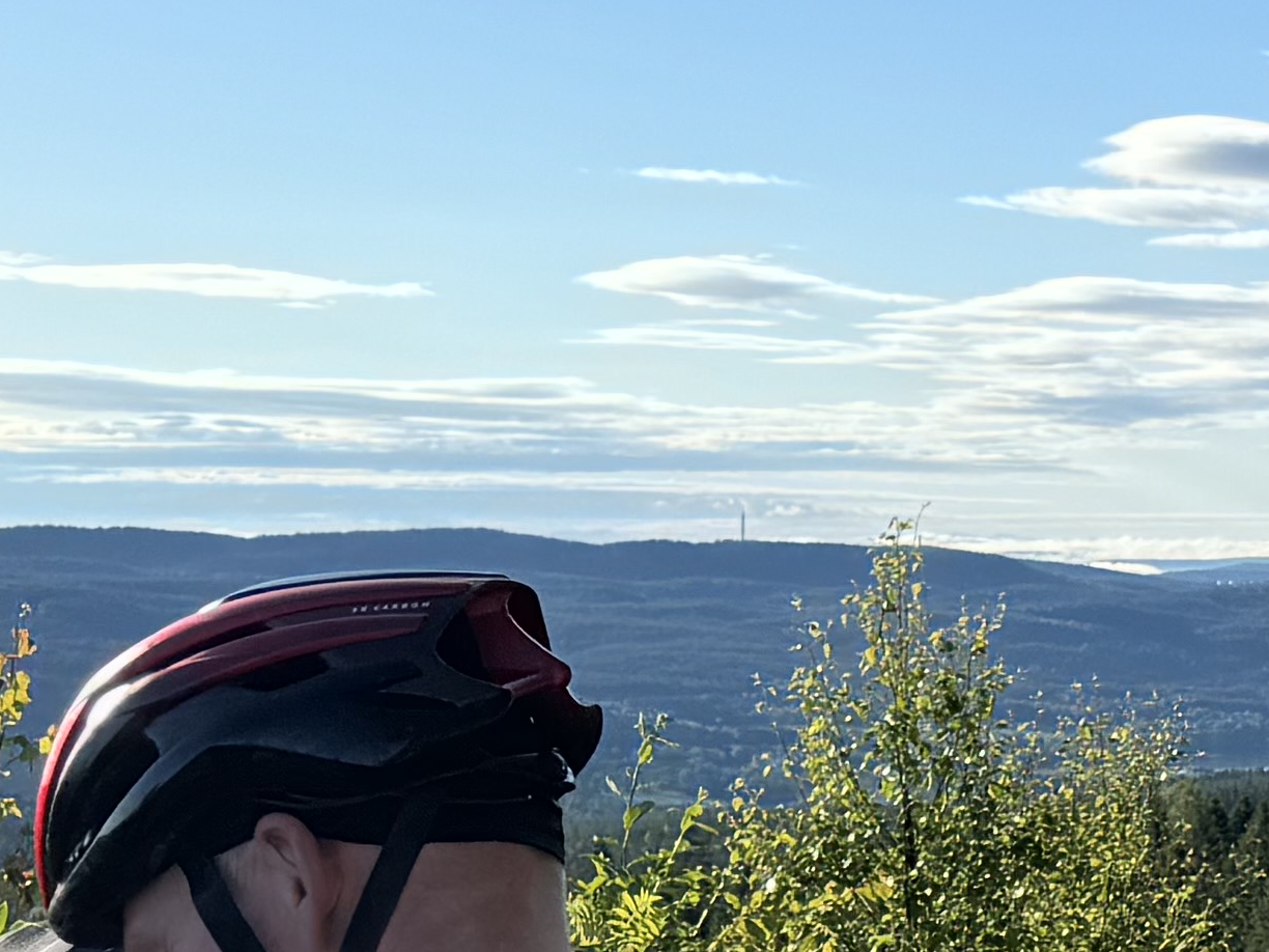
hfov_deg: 15.6
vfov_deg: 13.2
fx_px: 4106
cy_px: 466
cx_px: 2121
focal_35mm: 112
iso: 80
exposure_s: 1/4608
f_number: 1.78
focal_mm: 6.76
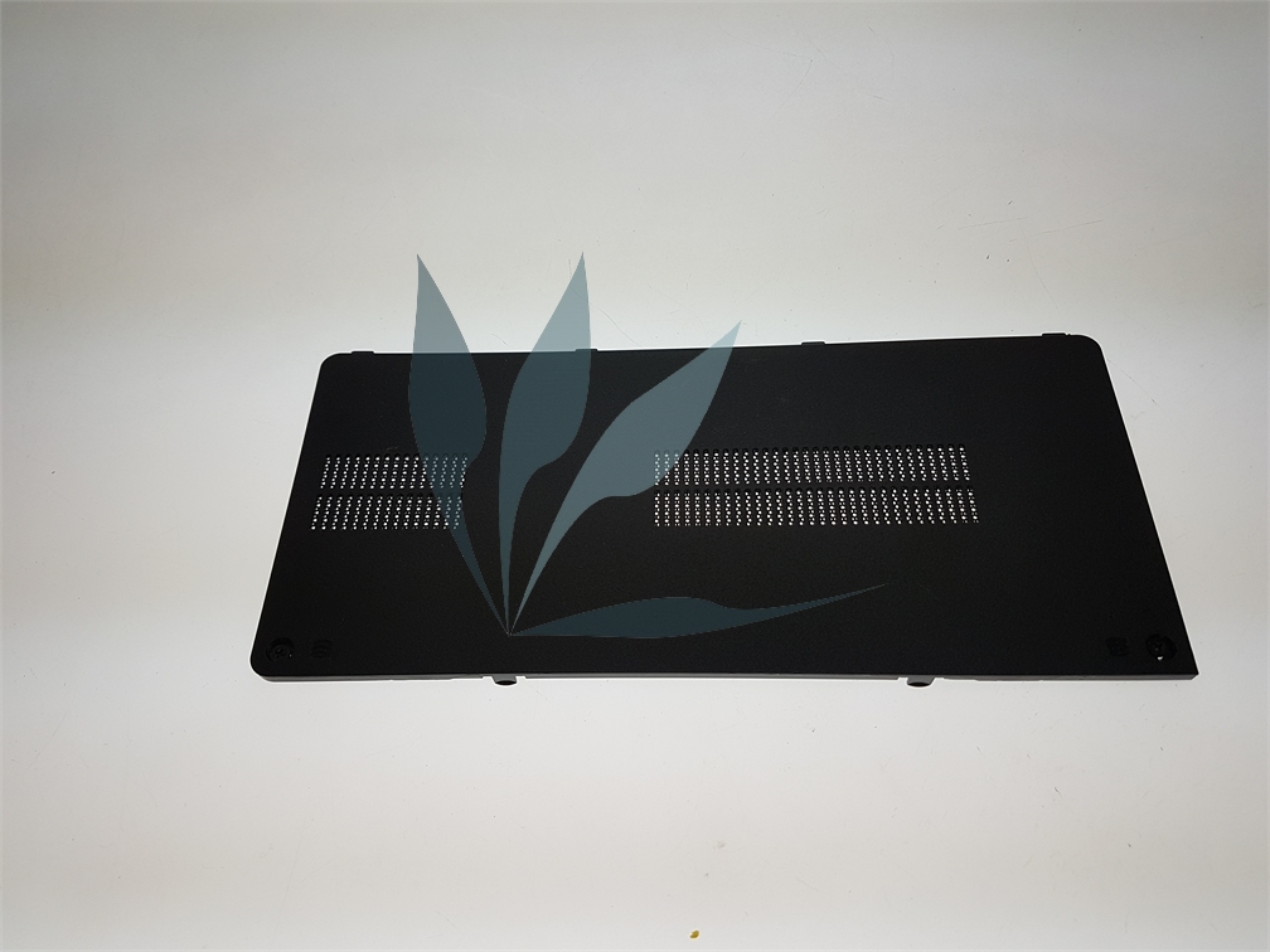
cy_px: 476
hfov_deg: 67.3
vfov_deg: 53.1
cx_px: 635
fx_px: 954
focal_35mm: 26
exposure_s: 1/466
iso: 40
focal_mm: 4.2
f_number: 1.7
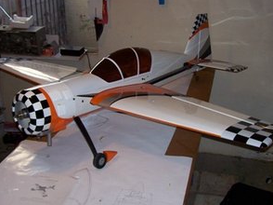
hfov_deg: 38.9
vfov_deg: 29.6
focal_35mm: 49
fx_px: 386
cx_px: 124
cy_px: 92
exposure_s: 1/64
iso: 80
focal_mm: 6
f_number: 2.7
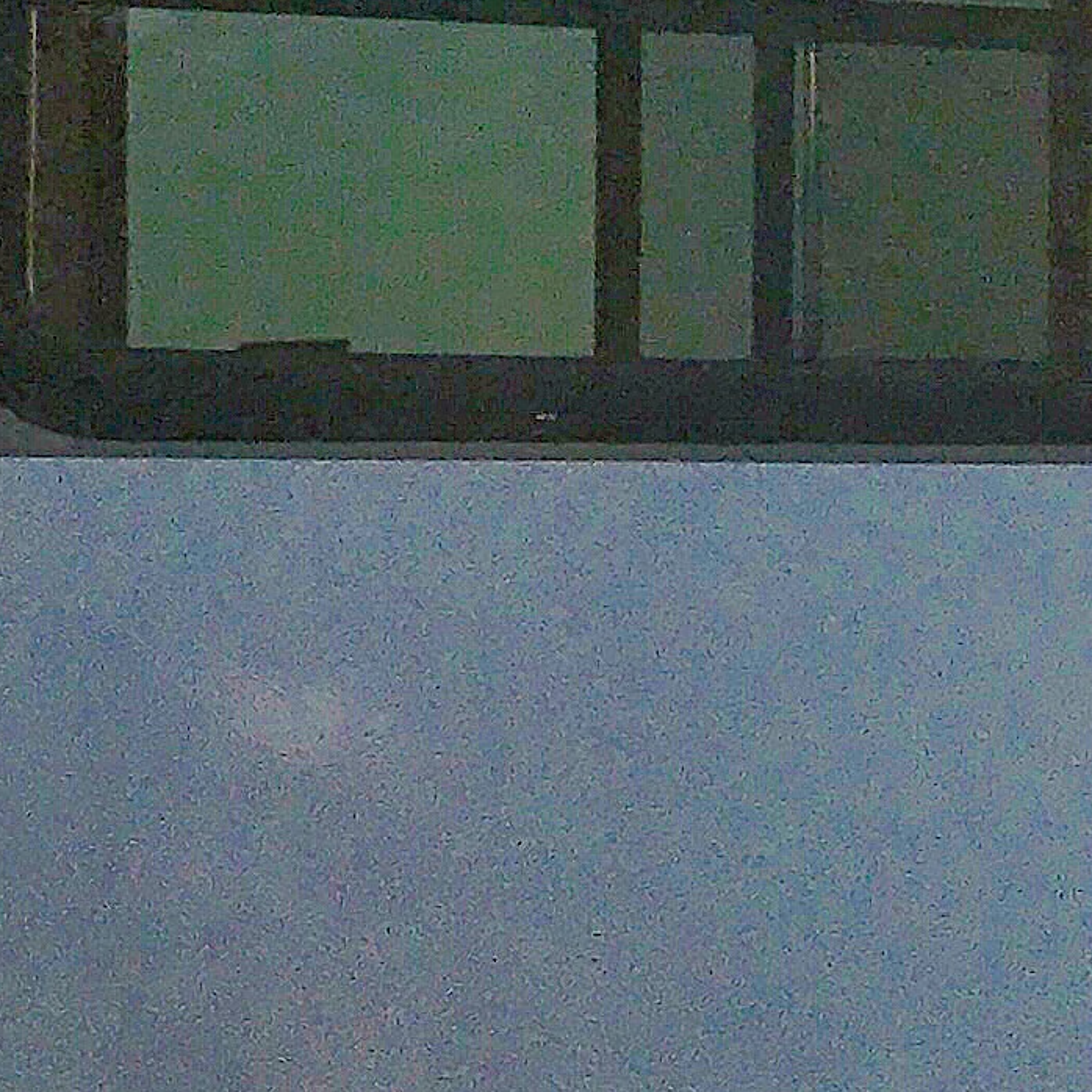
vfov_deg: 12.2
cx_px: 2869
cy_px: 512
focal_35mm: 143
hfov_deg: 10.1
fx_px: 5104
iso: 20
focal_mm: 3.99
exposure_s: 1/4367
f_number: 1.8
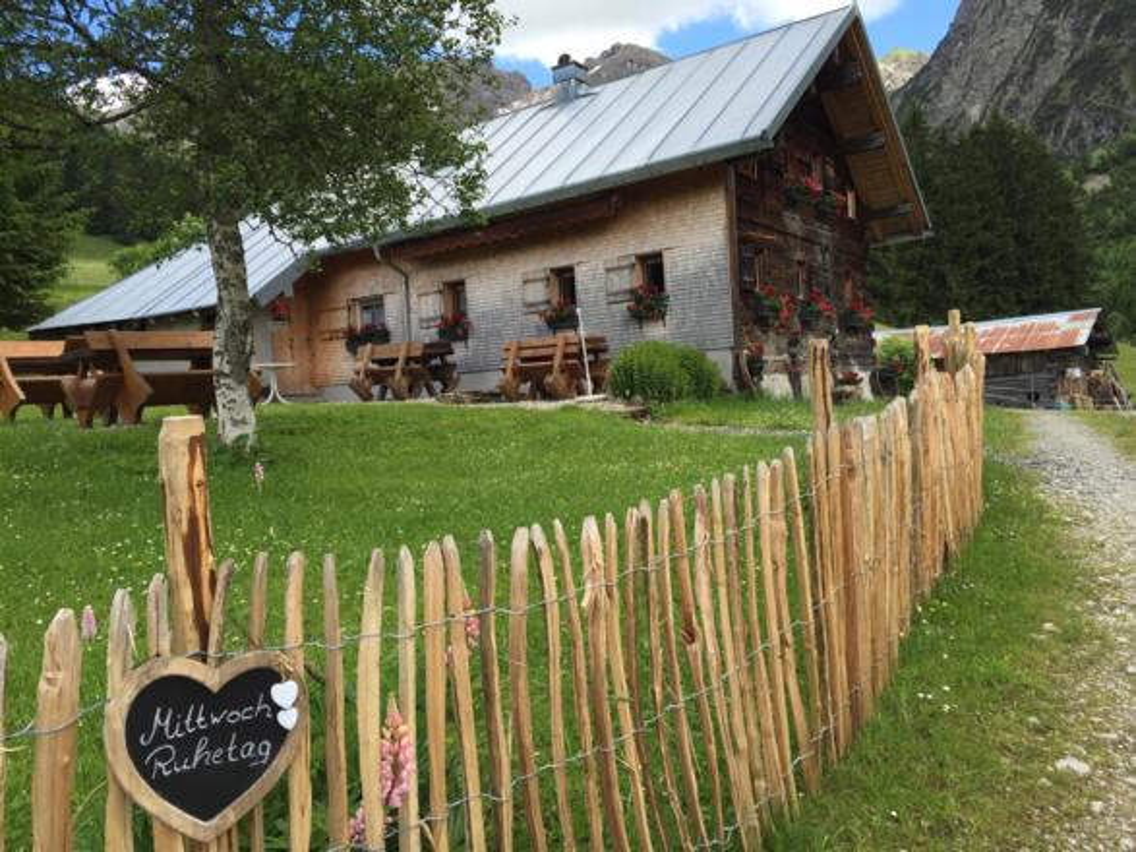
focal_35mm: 29
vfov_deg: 48.2
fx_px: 952
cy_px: 426
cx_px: 568
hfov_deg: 61.7
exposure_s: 1/608
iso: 32
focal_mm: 4.15
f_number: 2.2
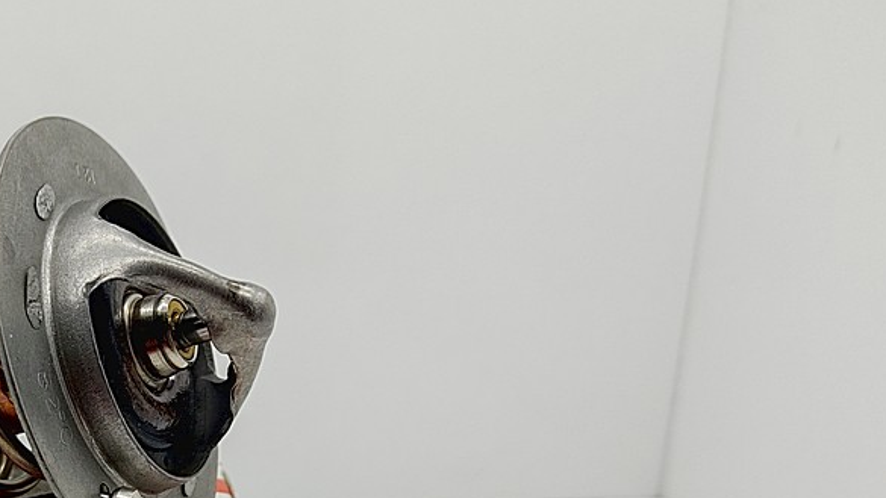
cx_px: 26
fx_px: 1480
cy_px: 591
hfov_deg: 31.2
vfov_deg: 18.2
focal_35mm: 63
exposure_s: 1/111
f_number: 1.79
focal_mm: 4.74
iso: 100
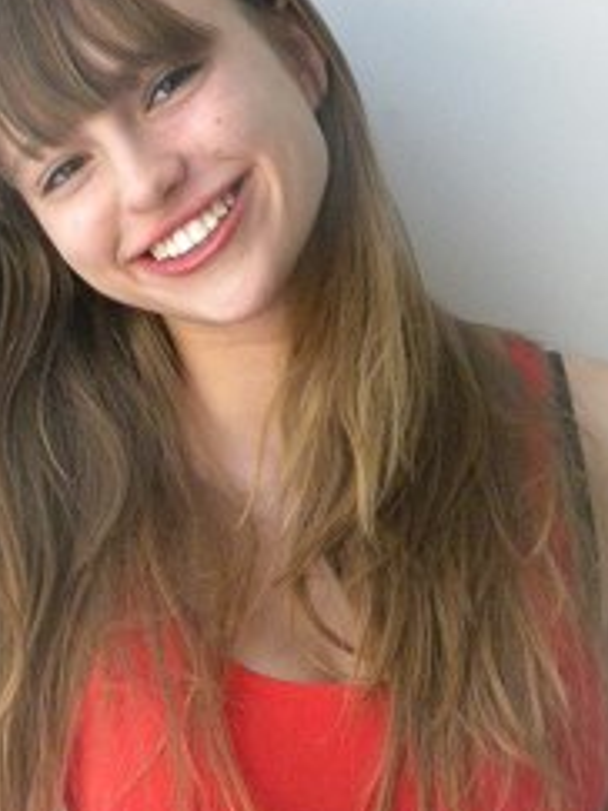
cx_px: 272
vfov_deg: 15.8
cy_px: 651
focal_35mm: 124
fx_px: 2906
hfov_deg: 11.9
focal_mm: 12.2
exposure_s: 1/140
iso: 718
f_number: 4.3
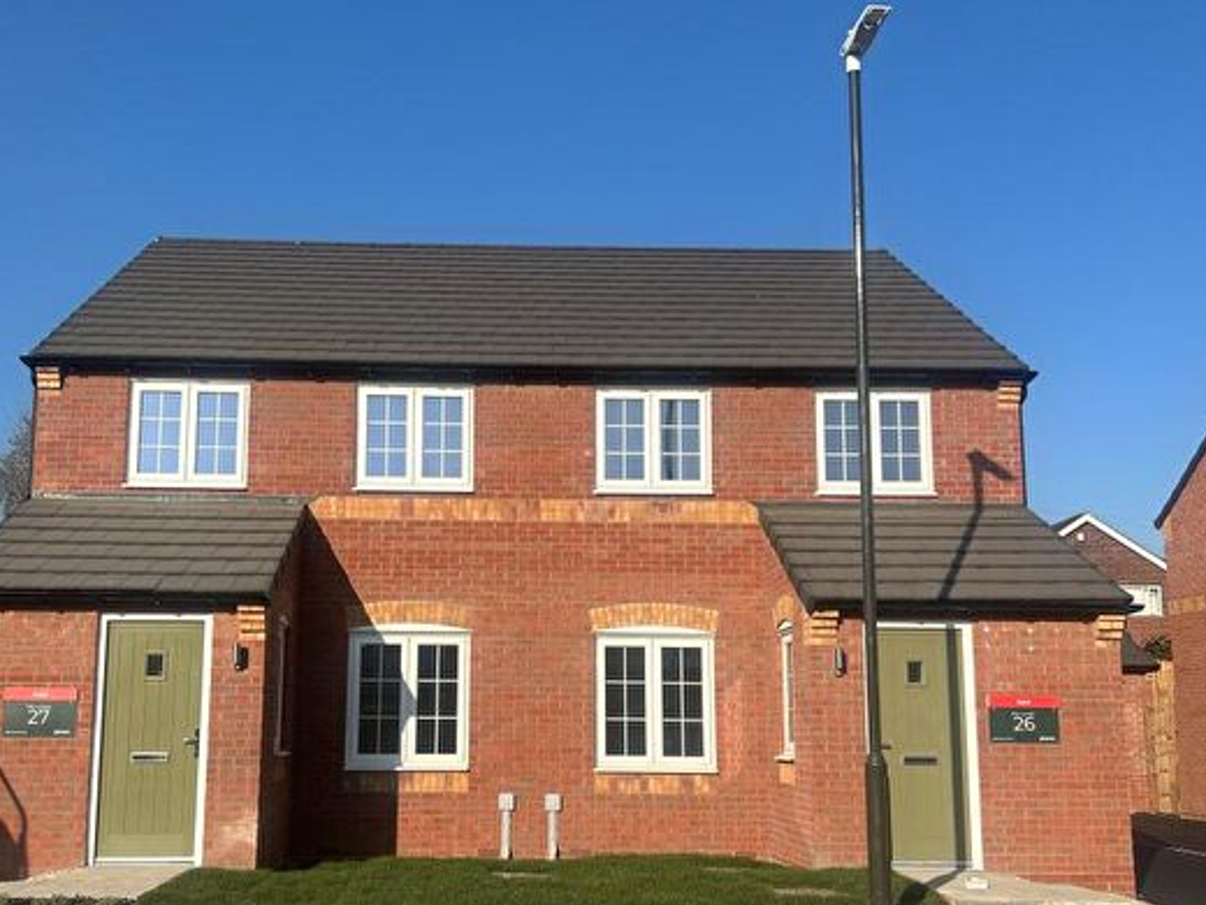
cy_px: 570
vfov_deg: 40.4
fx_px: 1219
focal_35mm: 35
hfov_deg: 52.4
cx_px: 510
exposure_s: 1/4444
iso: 50
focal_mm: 5.7
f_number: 1.5
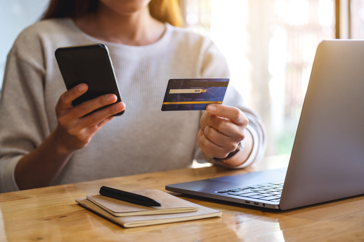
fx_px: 758
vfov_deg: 18.2
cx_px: 182
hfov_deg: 27.0
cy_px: 121
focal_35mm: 75
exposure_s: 1/75
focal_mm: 50
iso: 320
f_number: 2.8
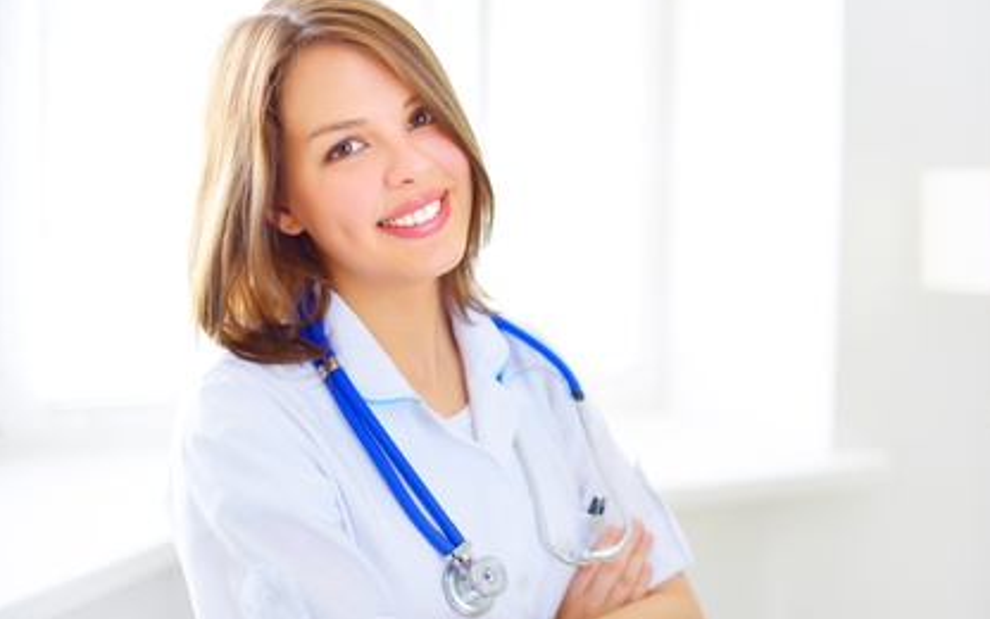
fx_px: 1403
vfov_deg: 24.9
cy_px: 308
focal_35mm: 52
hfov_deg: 38.9
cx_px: 500
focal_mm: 50
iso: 125
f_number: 2
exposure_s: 1/200
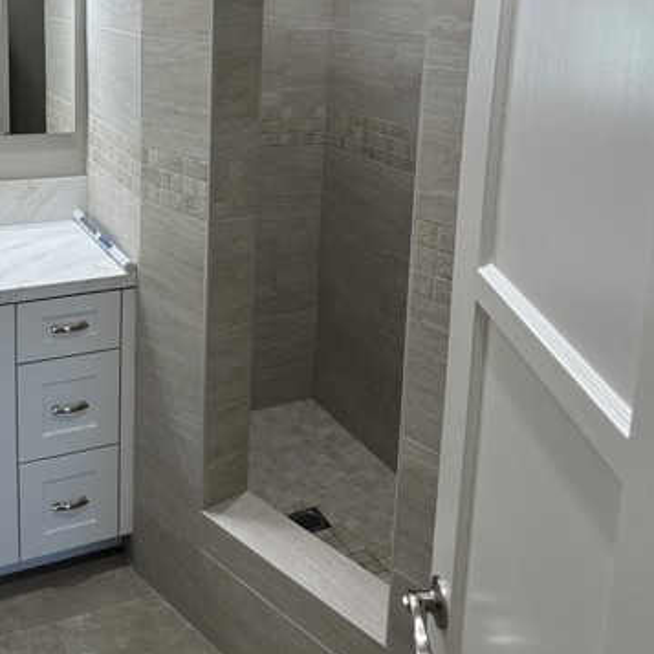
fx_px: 812
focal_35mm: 38
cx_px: 247
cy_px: 132
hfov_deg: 43.5
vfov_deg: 42.0
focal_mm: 6.86
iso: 80
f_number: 1.78
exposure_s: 1/120
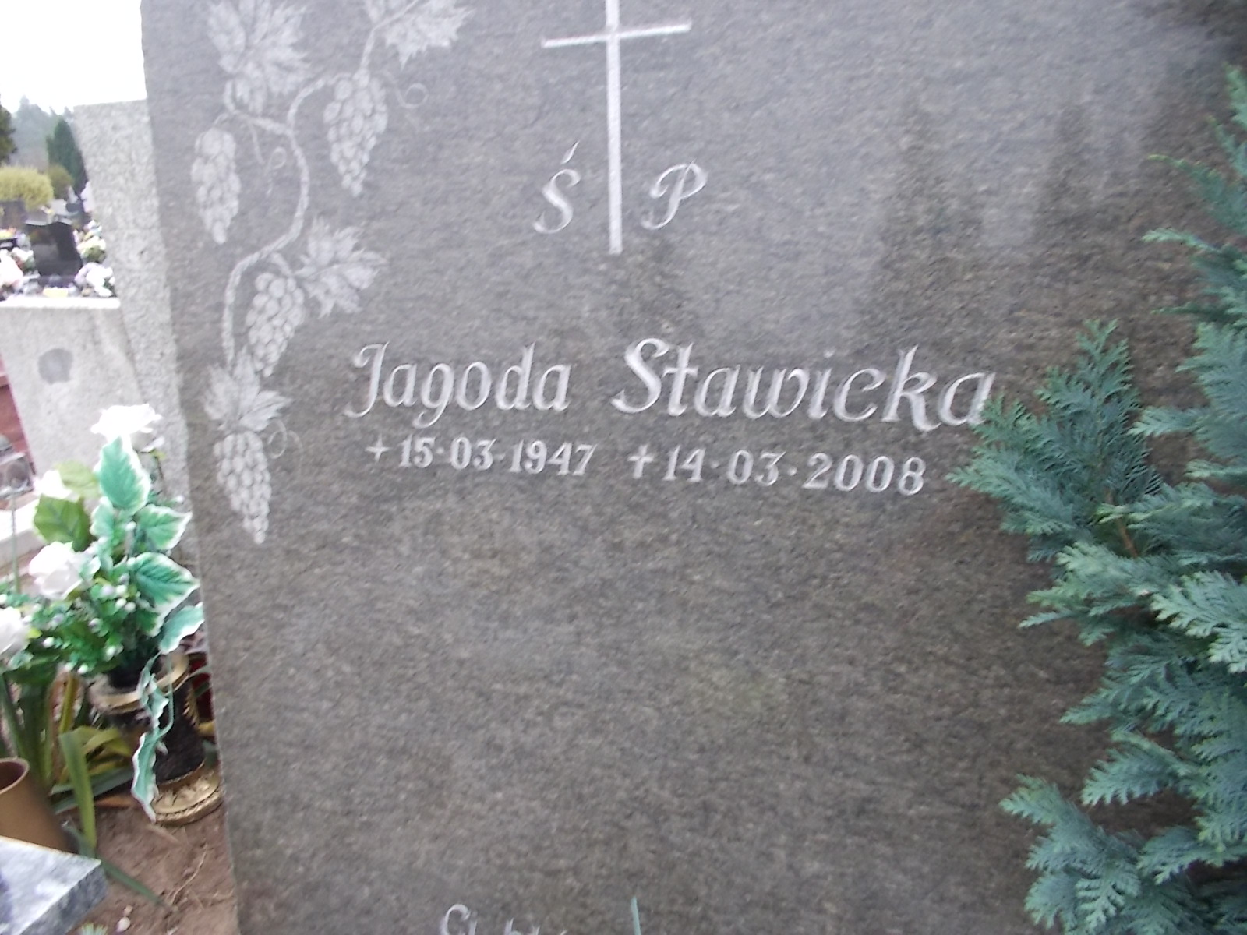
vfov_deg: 53.1
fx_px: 937
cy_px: 468
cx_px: 624
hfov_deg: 67.3
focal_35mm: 26
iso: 200
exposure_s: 1/25
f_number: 3.2
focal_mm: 4.6
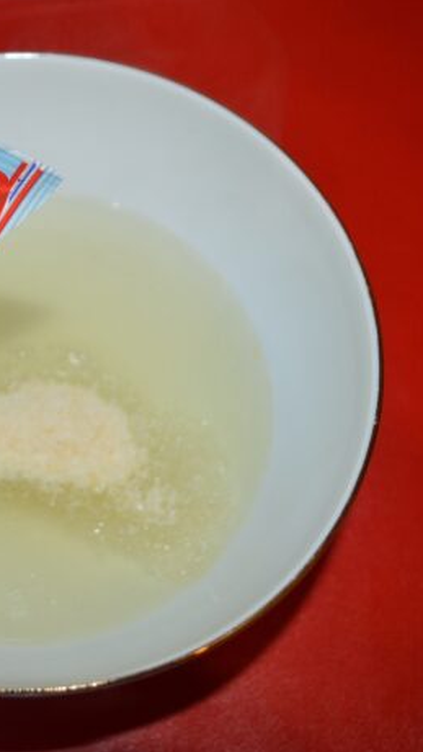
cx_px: 15
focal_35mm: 43
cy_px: 374
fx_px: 857
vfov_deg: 47.3
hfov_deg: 26.5
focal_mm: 18
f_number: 3.5
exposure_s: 1/60
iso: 400
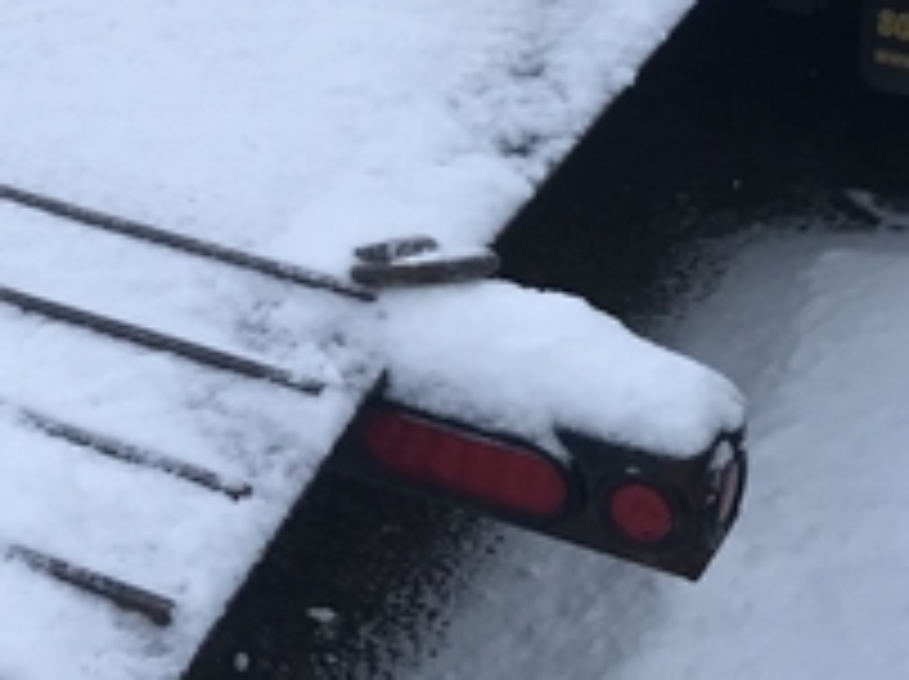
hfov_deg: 17.3
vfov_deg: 13.0
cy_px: -81
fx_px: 2911
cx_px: -45
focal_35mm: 111
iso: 20
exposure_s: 1/894
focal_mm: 3.99
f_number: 1.8
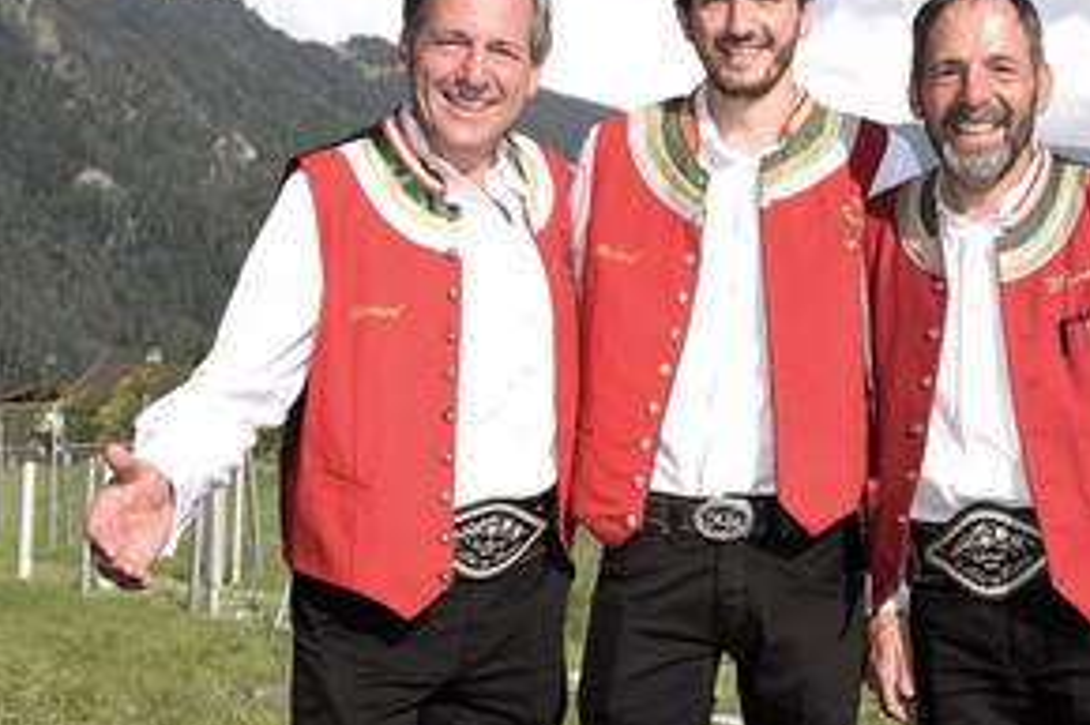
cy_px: 327
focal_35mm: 59
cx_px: 724
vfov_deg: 23.0
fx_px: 1785
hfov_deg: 33.7
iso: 160
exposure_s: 1/160
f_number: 8
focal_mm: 38
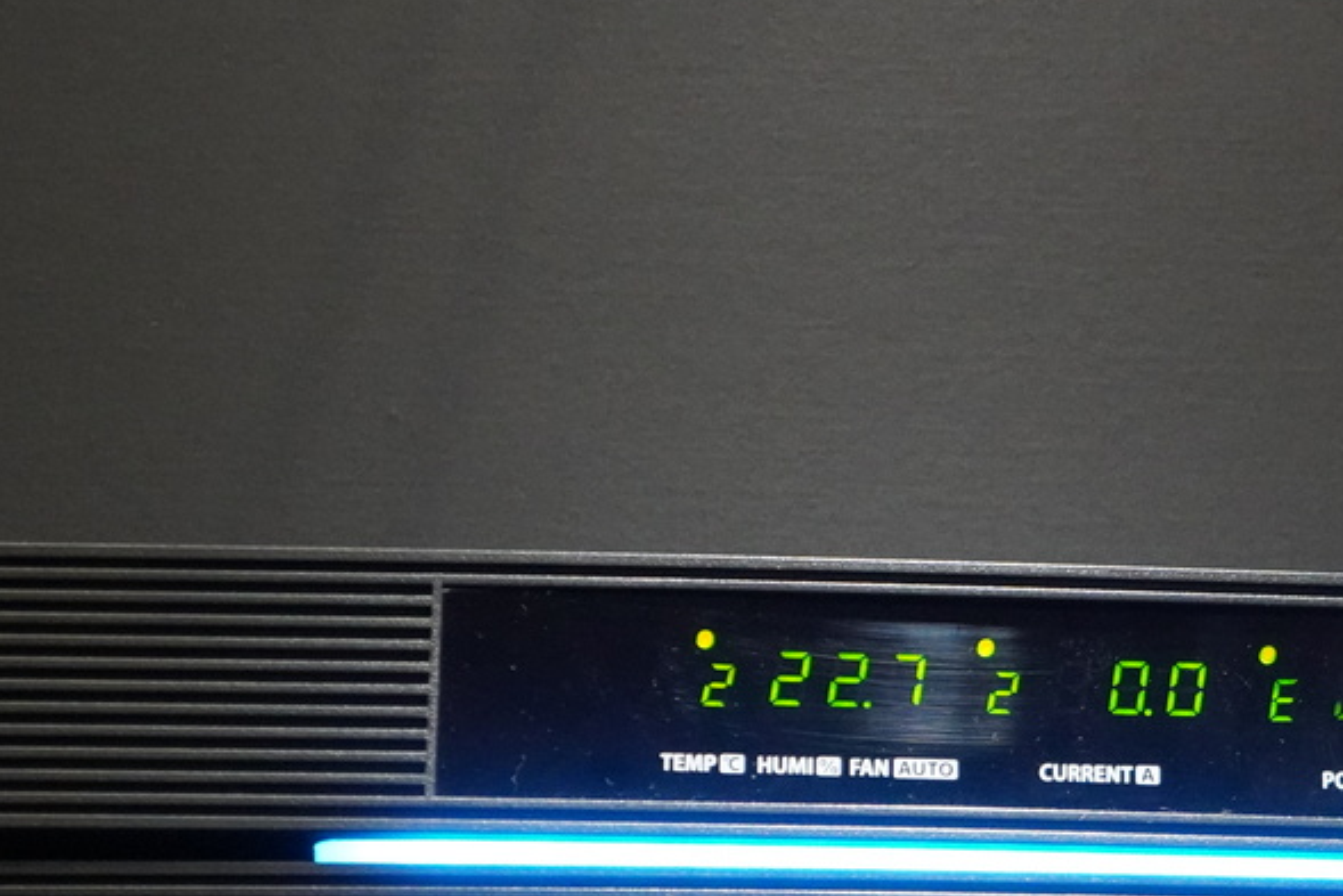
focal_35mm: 165
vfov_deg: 8.3
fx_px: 6157
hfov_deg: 12.4
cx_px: 985
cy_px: 805
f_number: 5
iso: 6400
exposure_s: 1/100
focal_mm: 54
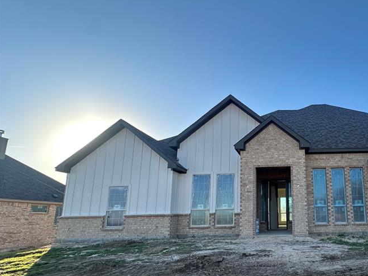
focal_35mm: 22
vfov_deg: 60.2
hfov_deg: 70.0
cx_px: 286
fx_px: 234
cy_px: 175
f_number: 2.2
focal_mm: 2.22
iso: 40
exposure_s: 1/633
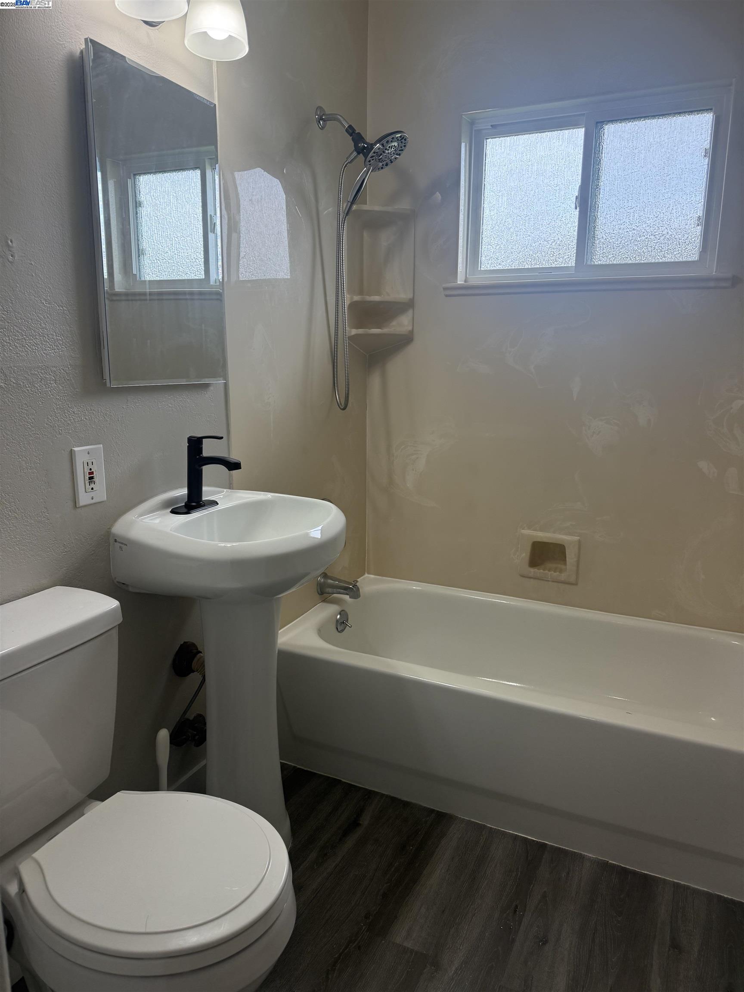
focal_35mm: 24
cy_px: 496
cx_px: 372
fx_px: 688
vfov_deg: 71.6
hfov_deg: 56.8
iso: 160
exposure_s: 1/232
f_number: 1.78
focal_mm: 6.76
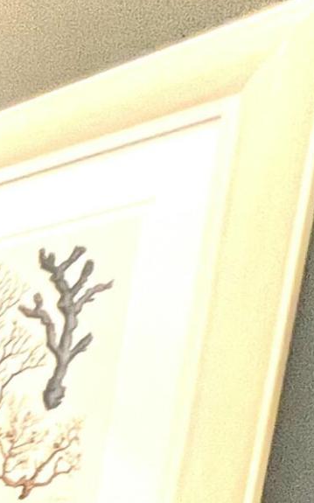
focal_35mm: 69
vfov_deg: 24.4
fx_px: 945
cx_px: -782
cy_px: 720
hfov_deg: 9.6
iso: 250
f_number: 1.8
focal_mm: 1.57
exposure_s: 1/60
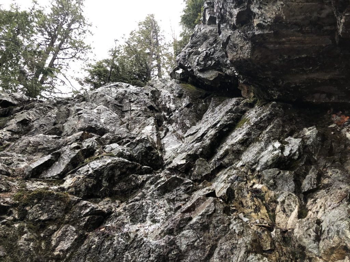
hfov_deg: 63.4
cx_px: 175
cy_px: 131
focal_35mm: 28
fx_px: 283
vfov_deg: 49.7
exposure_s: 1/30
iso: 40
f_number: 1.8
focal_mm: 3.99
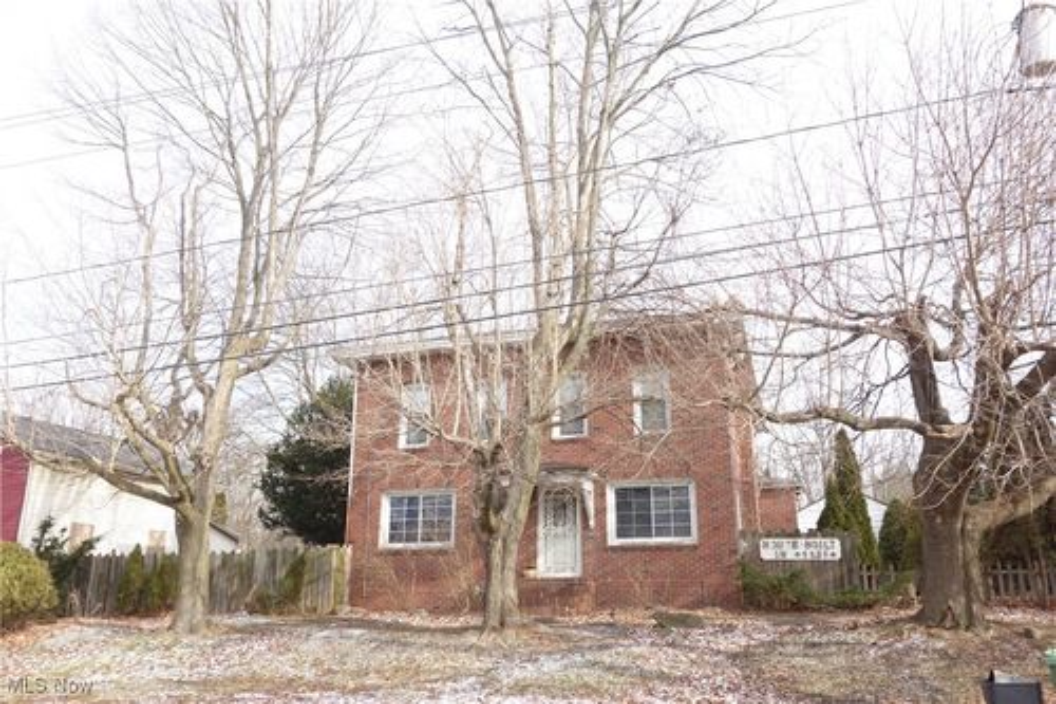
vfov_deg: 46.4
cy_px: 352
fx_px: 821
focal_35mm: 28
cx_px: 528
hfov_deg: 65.5
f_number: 5.6
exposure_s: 1/100
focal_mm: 10.4
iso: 125
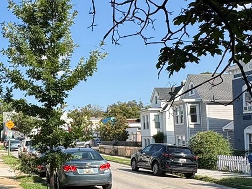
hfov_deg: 32.1
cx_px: -22
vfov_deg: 27.4
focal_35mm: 53
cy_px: 118
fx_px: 386
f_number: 2.2
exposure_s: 1/1420
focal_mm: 2.22
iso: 40
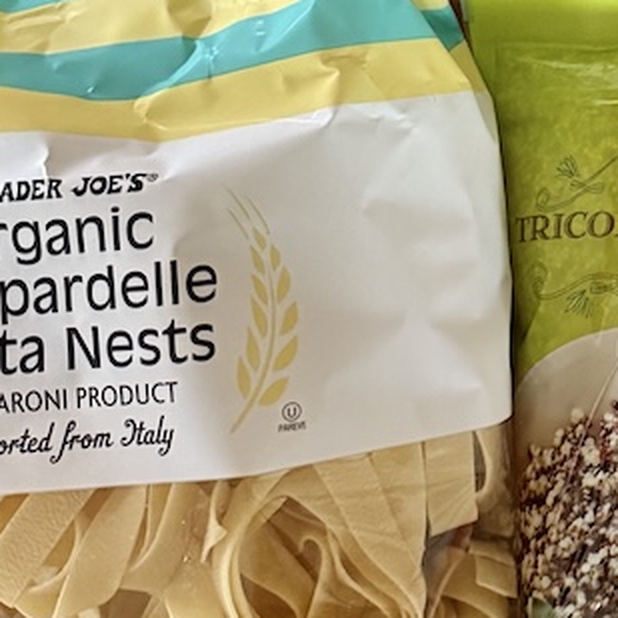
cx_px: 954
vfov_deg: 15.3
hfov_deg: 14.6
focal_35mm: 110
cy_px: -128
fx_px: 2222
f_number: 1.78
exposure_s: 1/58
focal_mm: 6.76
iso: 800
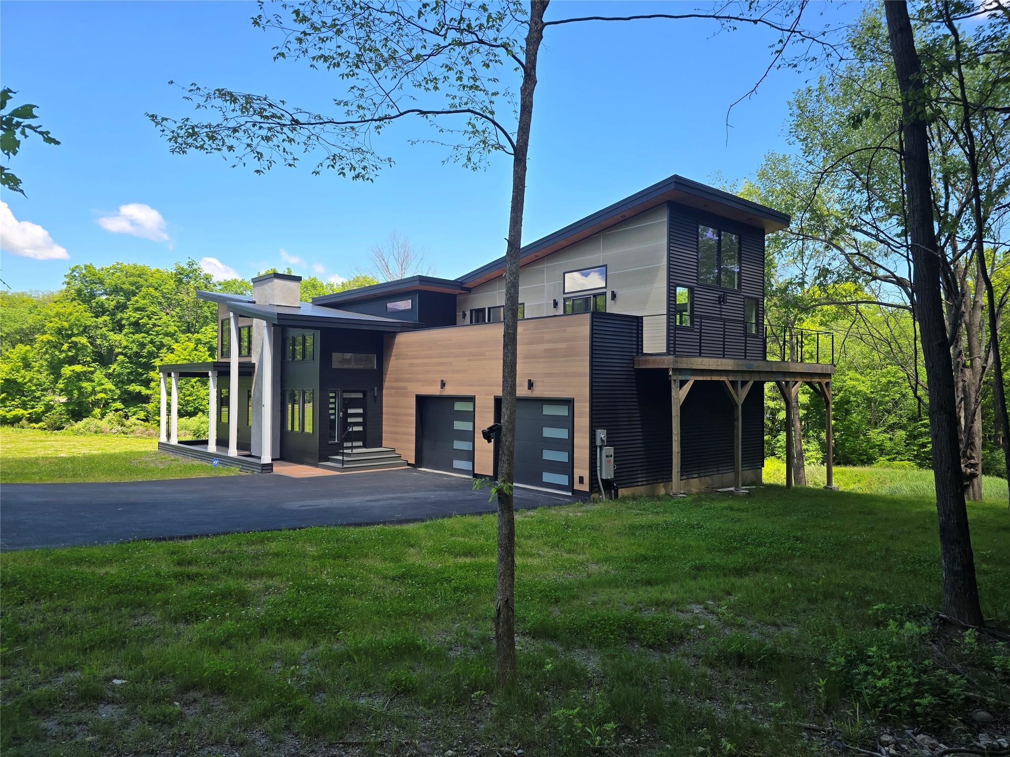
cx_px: 505
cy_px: 378
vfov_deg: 58.9
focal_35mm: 23
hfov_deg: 73.9
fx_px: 671
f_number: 1.7
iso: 12
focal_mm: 6.3
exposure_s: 1/292
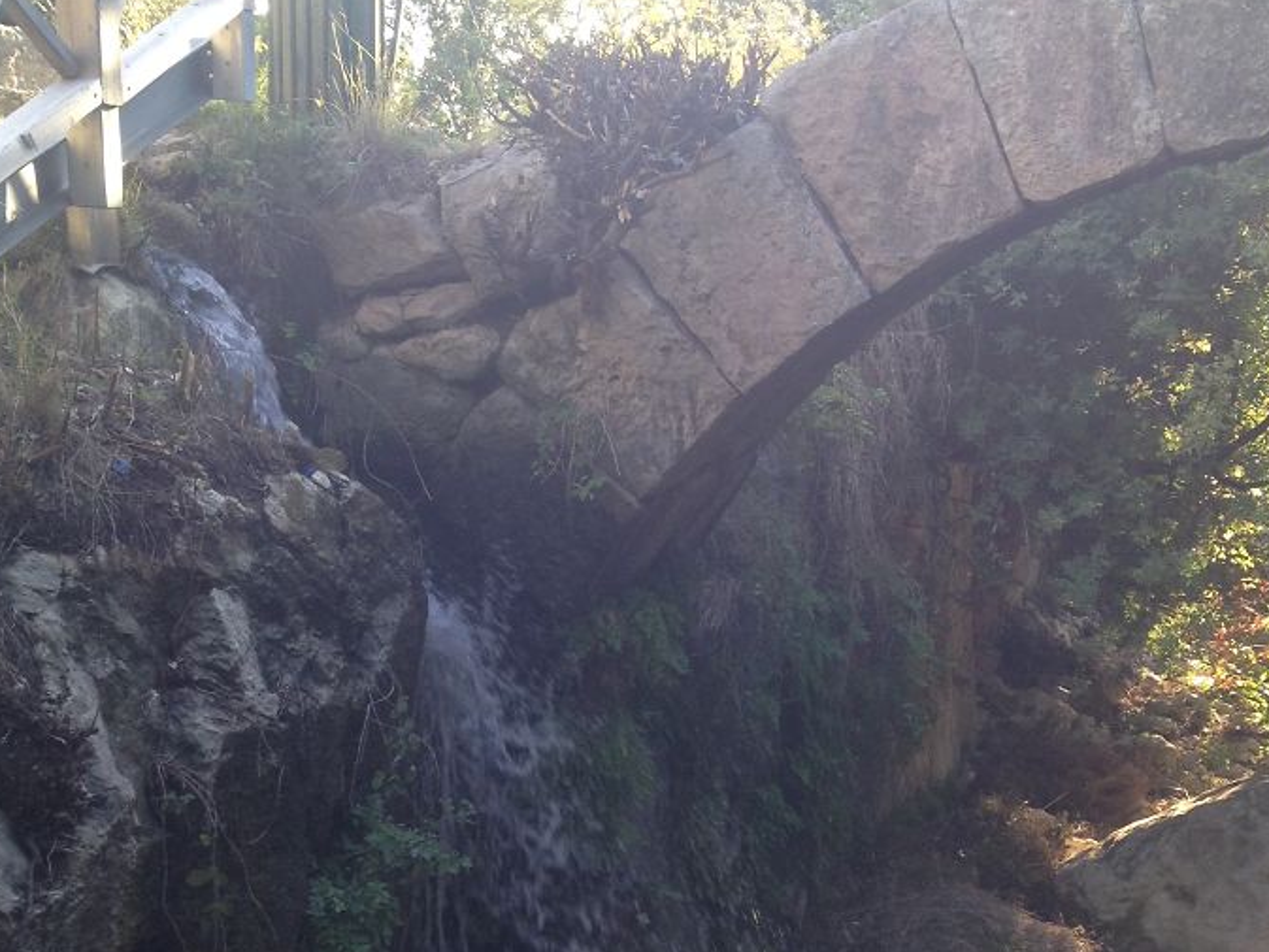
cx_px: 816
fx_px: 2237
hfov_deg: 31.5
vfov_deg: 23.5
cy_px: 812
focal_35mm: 61
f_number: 2.4
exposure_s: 1/122
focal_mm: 4.28
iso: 50
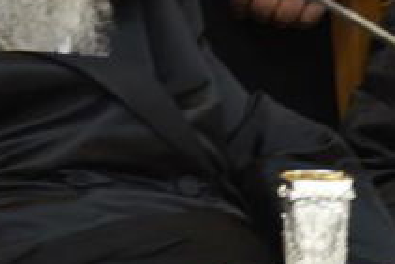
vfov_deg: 2.3
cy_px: -154
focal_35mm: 610
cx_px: -80
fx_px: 6697
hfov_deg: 3.4
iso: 1250
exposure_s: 1/100
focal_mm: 92
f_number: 4
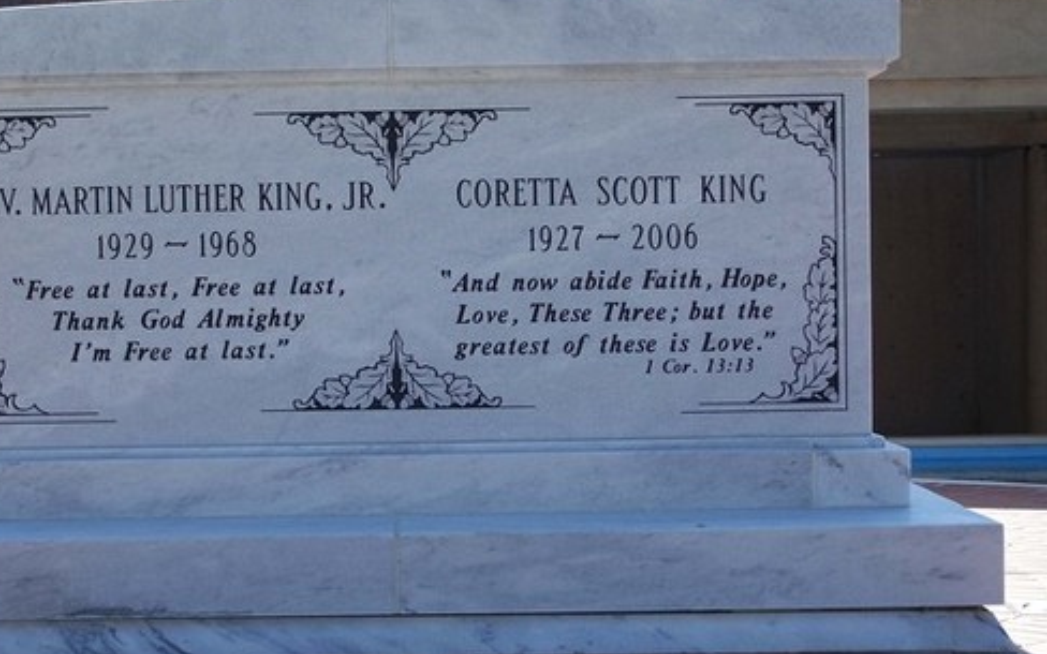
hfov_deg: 25.2
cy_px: 380
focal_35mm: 82
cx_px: 414
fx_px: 2340
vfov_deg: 15.9
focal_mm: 12.6
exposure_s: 1/320
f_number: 3.2
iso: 64
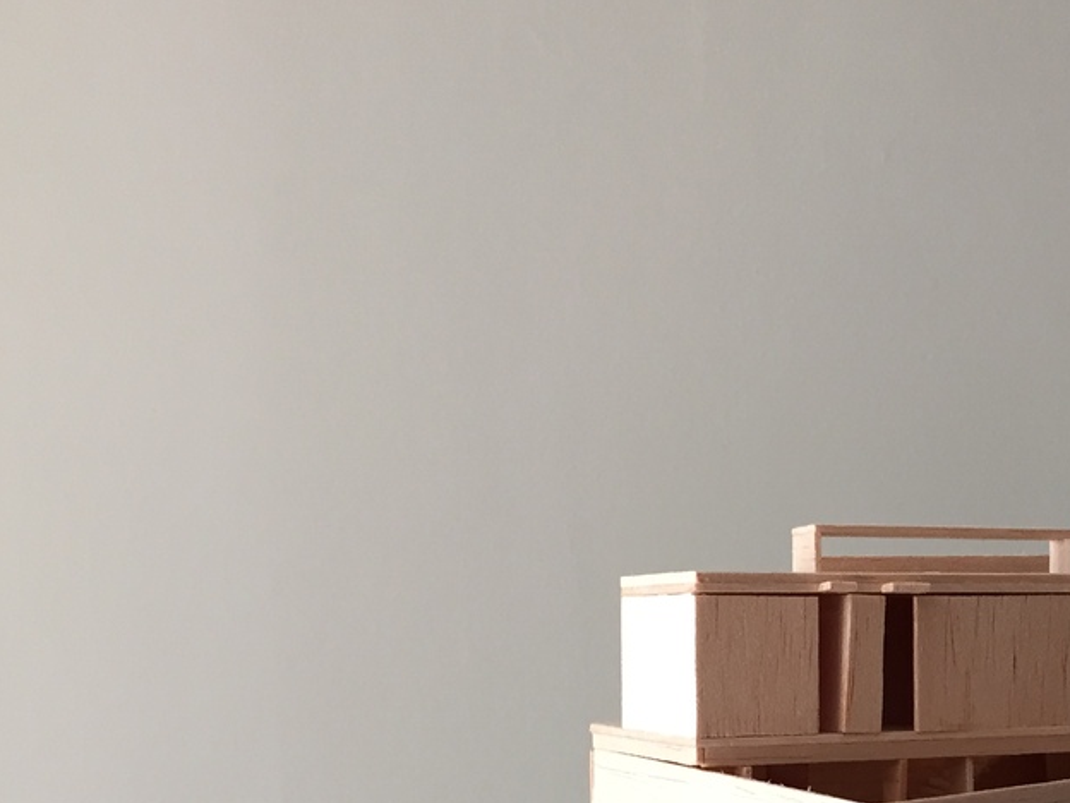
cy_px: 765
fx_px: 1916
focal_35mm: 62
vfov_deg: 22.9
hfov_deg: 29.5
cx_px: 1023
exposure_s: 1/30
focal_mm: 4.15
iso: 40
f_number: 2.2
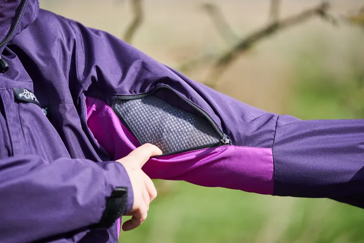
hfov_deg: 15.0
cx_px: 182
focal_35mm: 137
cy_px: 122
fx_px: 1385
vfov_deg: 10.0
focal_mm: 137
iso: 250
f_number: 2.8
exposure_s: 1/1600
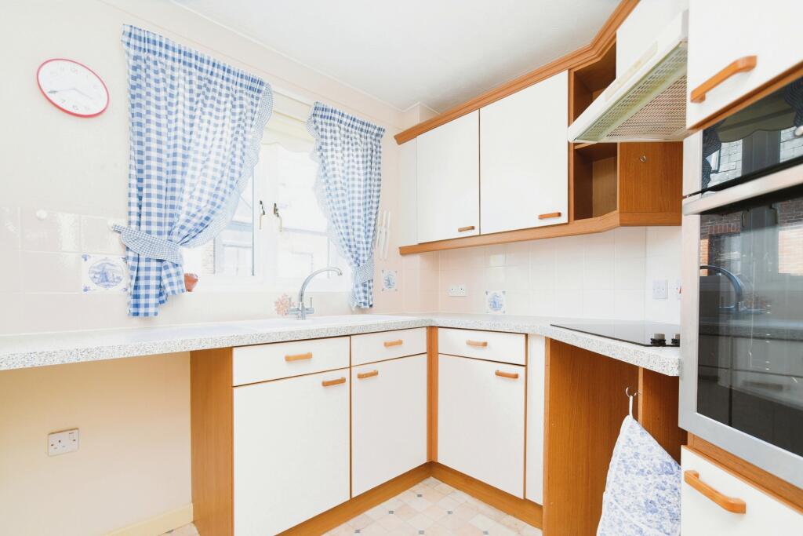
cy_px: 268
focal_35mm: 16
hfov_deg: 96.7
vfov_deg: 73.8
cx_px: 402
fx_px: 357
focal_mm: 16
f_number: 8
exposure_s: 1/40
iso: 640
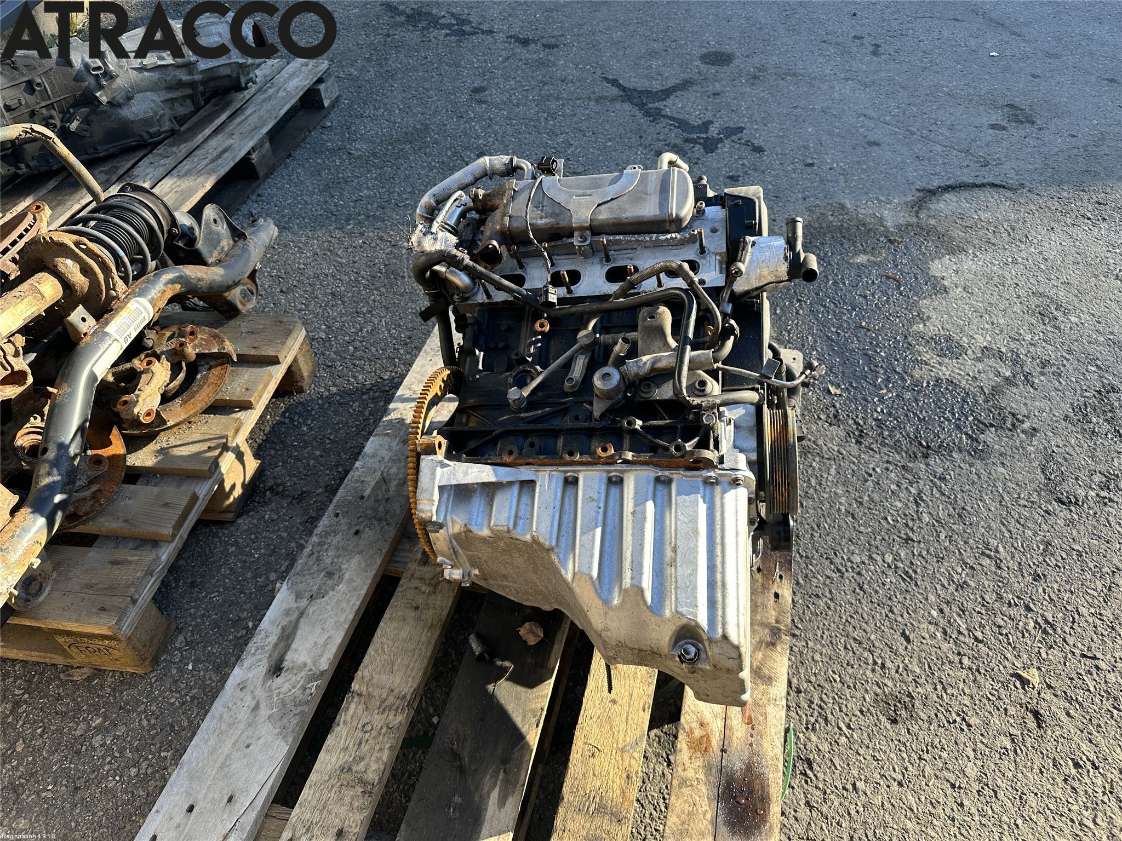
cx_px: 561
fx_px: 778
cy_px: 420
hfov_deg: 71.6
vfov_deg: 56.8
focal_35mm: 24
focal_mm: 6.86
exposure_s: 1/642
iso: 80
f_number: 1.78
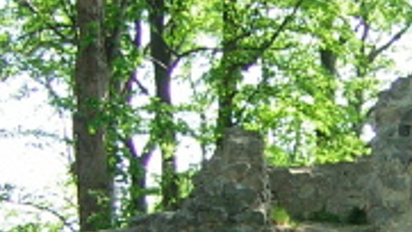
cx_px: 360
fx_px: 1421
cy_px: 257
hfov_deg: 16.3
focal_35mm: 130
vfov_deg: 9.3
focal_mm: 4.7
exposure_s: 1/98.2
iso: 50
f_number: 2.6
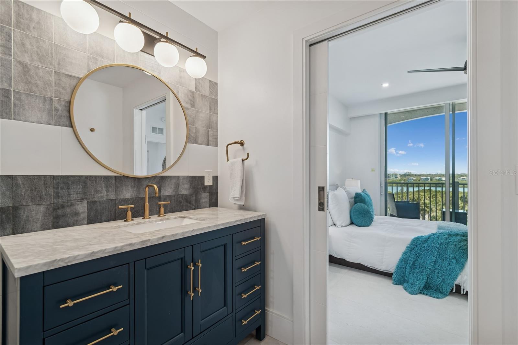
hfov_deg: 100.4
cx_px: 259
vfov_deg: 77.3
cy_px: 172
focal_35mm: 15
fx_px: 216
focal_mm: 10
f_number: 7.1
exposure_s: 1/10
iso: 100
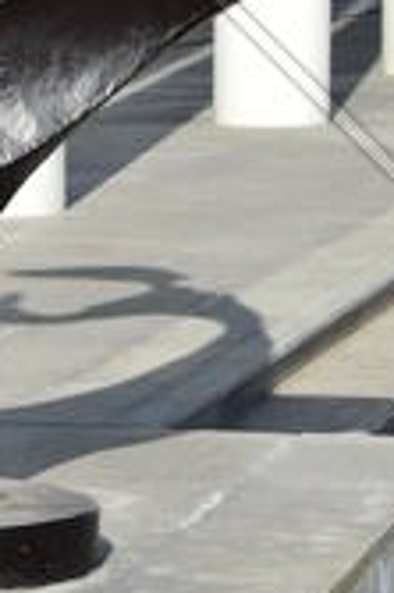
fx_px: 3257
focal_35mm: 198
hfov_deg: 6.9
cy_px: -227
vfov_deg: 10.1
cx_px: -5
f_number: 8
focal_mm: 38
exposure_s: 1/250
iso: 100
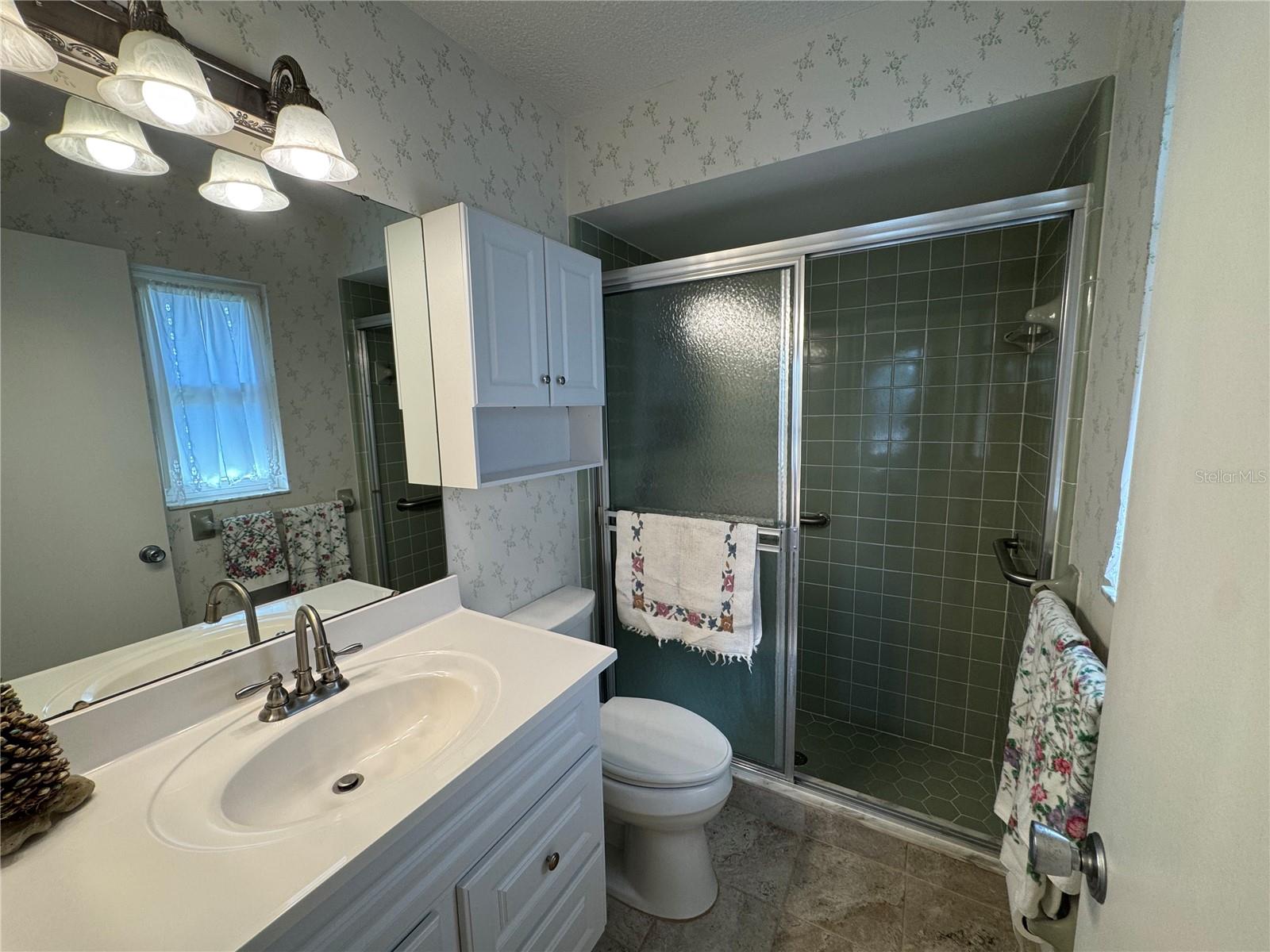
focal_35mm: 14
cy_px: 476
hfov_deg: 102.1
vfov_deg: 85.7
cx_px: 635
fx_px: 514
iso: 100
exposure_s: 1/120
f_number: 2.2
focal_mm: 2.22
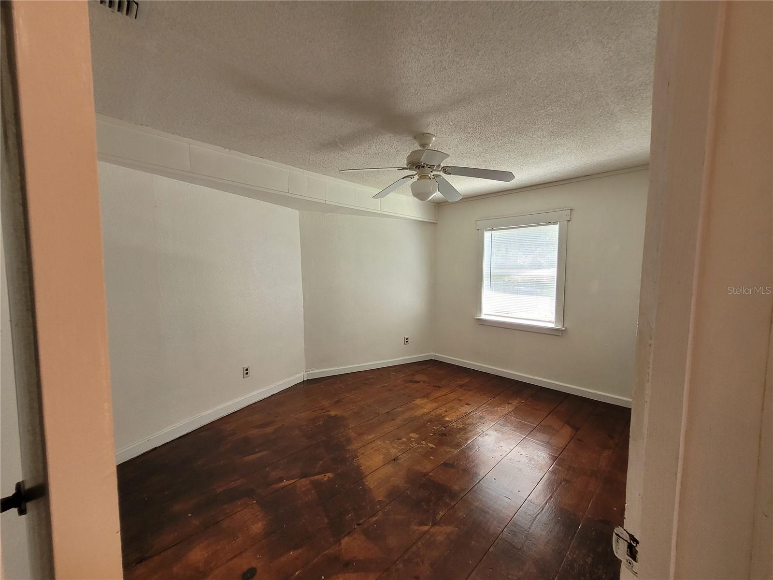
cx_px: 386
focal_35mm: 13
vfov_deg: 89.9
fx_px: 290
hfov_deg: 106.2
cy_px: 290
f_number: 2.2
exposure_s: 1/60
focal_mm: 1.74
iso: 125
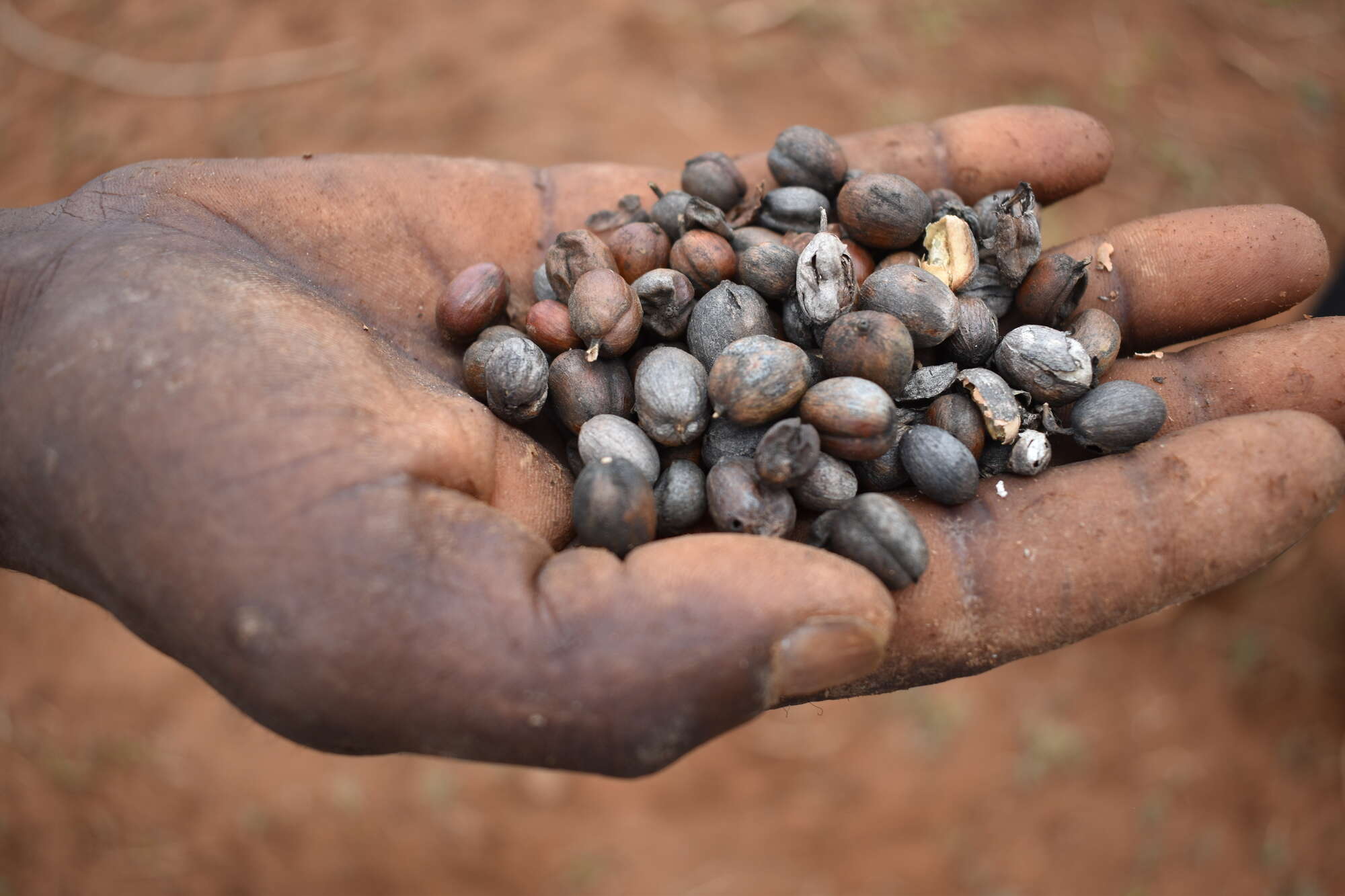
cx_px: 672
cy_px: 448
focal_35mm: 33
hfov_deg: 57.2
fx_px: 1233
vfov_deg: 40.0
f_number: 3.8
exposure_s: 1/200
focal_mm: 22
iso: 100
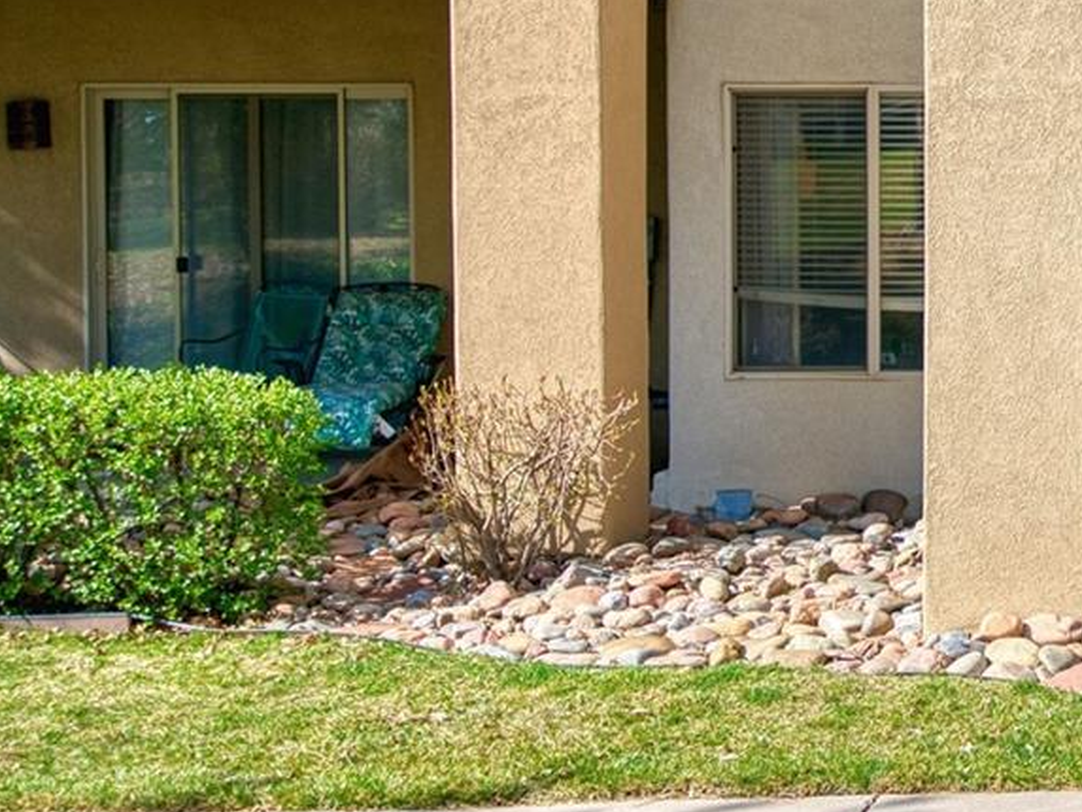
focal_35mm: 94
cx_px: 1475
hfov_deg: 19.0
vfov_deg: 15.6
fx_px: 2939
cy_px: 151
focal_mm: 35
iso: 500
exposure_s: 1/2000
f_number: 4
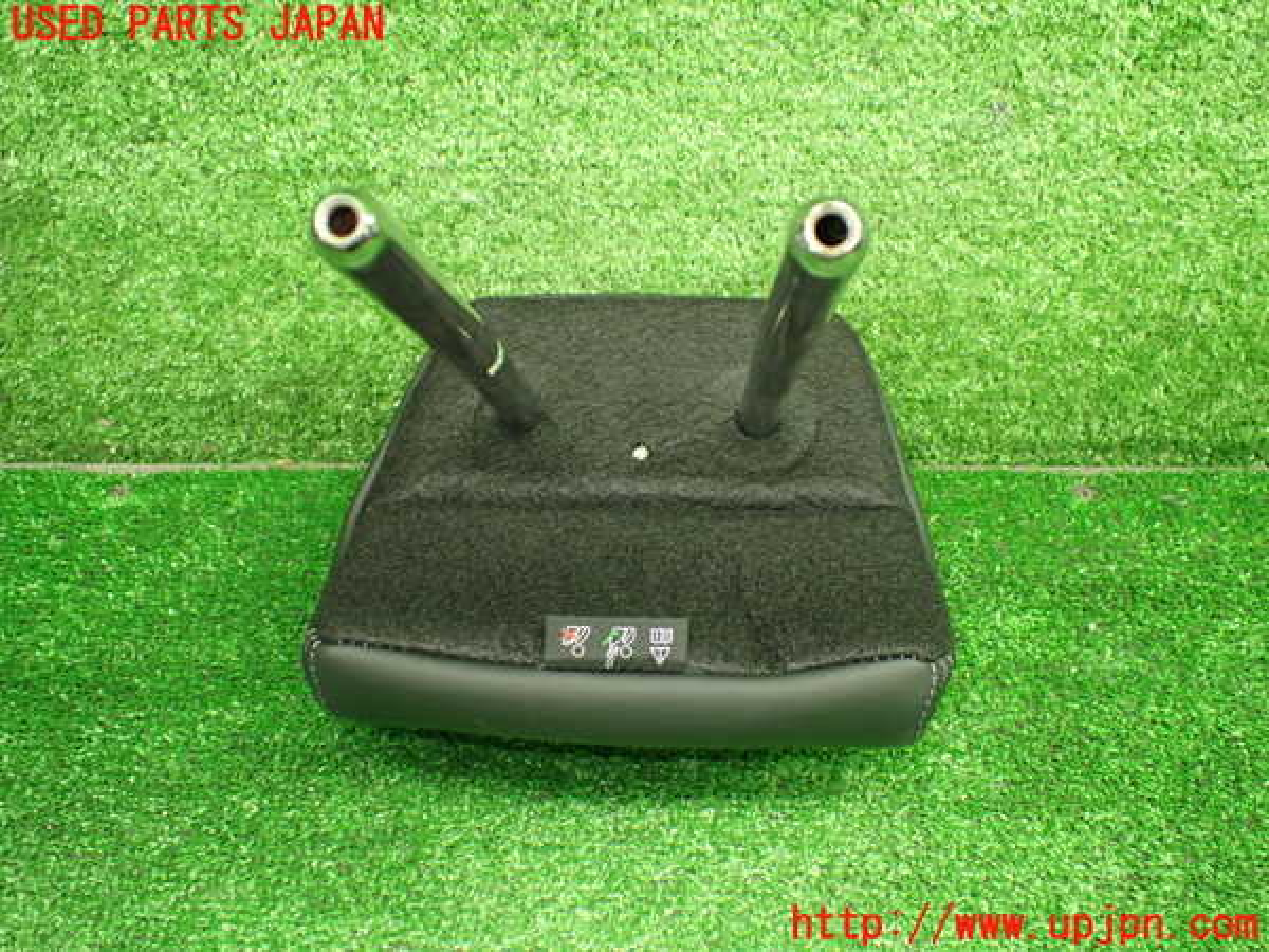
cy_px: 476
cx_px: 634
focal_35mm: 30
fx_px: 1100
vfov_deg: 46.8
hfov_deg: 60.0
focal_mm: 5.4
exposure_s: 1/60
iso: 800
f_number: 2.3
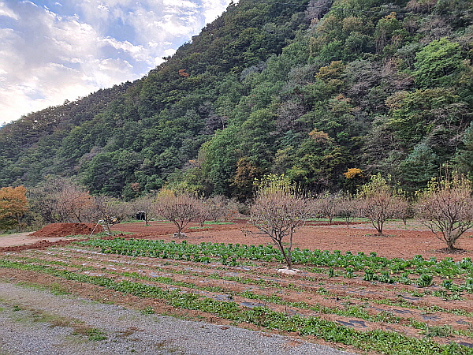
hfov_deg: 67.3
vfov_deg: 53.1
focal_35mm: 26
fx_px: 355
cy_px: 178
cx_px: 236
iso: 50
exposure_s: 1/172
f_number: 2.4
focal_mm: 4.3
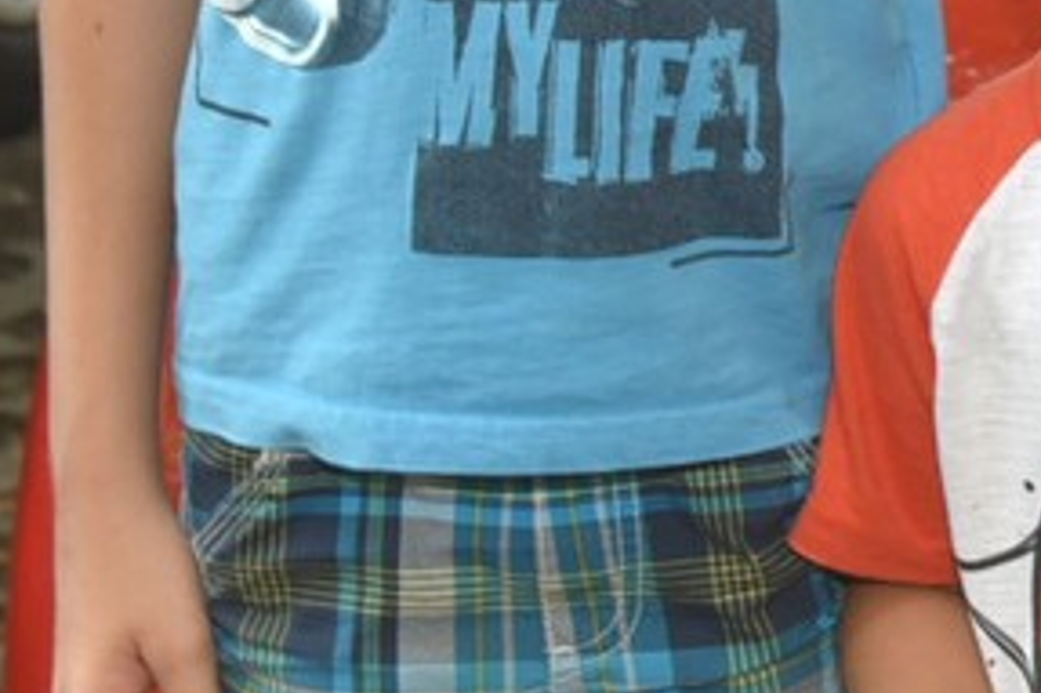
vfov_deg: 6.5
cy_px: -352
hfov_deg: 9.7
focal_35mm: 207
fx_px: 5982
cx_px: 1393
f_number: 5.6
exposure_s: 1/125
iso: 400
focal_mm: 44
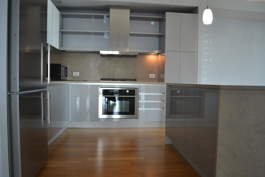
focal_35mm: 27
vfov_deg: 47.9
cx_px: 132
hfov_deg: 67.4
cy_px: 88
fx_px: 199
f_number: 4
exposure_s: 1/60
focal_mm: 18
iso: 400
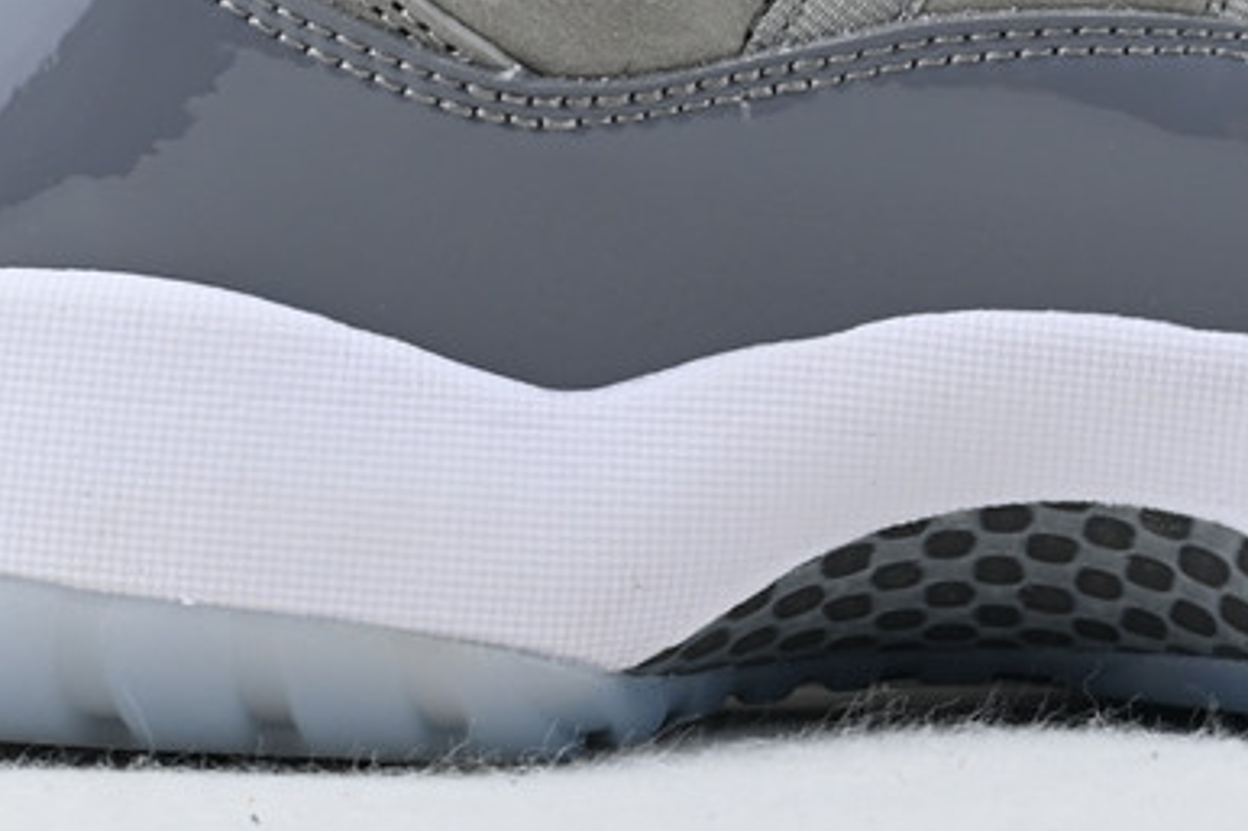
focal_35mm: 142
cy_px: 97
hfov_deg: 14.3
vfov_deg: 9.6
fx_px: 4932
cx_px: 1135
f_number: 7.1
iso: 100
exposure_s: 1/30
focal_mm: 30.5
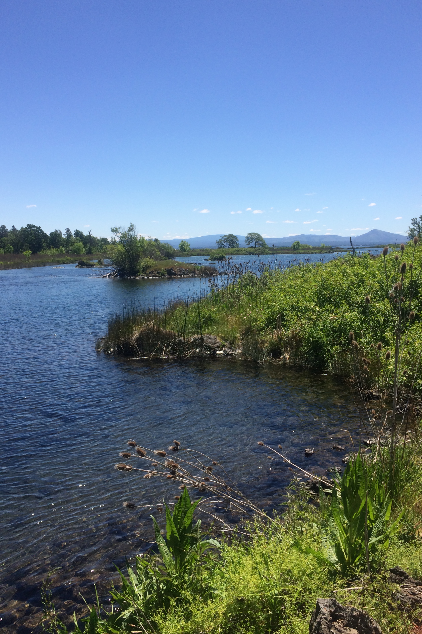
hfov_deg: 42.3
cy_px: 311
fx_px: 545
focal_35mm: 31
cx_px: 211
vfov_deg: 60.3
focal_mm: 4.15
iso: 32
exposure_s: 1/1953
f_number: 2.2
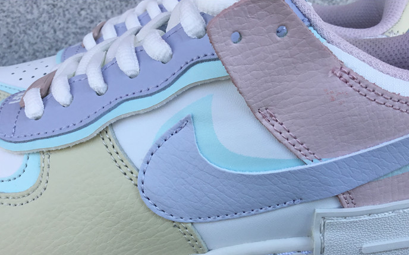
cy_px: 199
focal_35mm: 43
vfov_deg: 29.3
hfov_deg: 46.0
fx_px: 479
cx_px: 239
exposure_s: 1/272
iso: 25
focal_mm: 3.3
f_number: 2.4
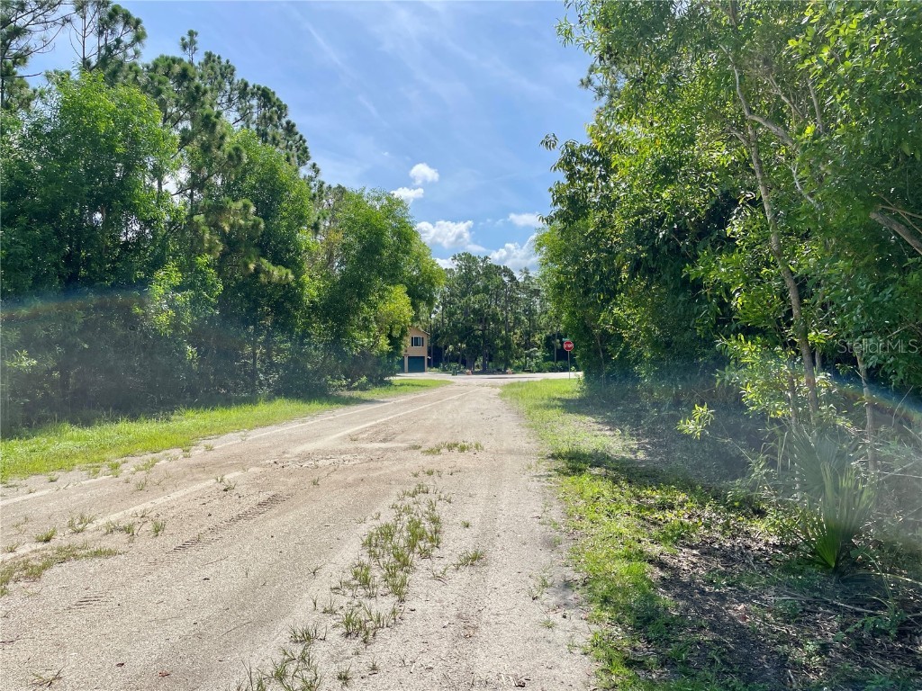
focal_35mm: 26
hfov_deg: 67.3
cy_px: 346
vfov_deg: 53.1
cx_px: 461
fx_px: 693
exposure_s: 1/4464
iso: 32
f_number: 1.6
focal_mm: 4.2
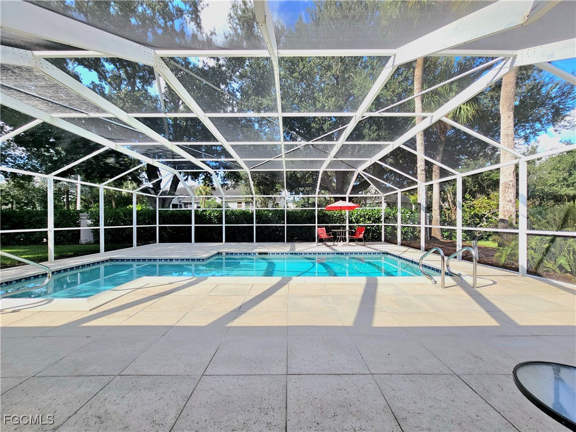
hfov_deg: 106.2
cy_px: 216
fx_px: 216
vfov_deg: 89.9
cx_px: 288
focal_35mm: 13
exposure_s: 1/1667
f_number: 2.2
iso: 50
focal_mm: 2.2
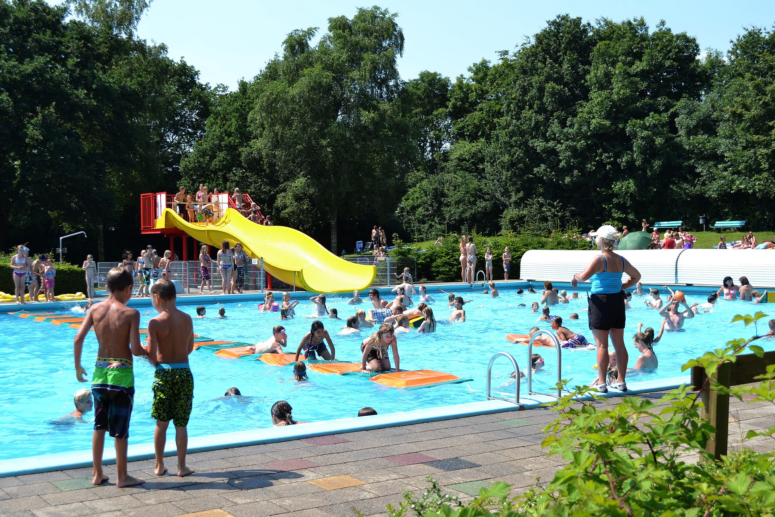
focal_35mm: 48
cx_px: 388
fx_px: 1033
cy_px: 258
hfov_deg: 41.1
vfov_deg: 28.1
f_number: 7.1
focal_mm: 32
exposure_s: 1/200
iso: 100
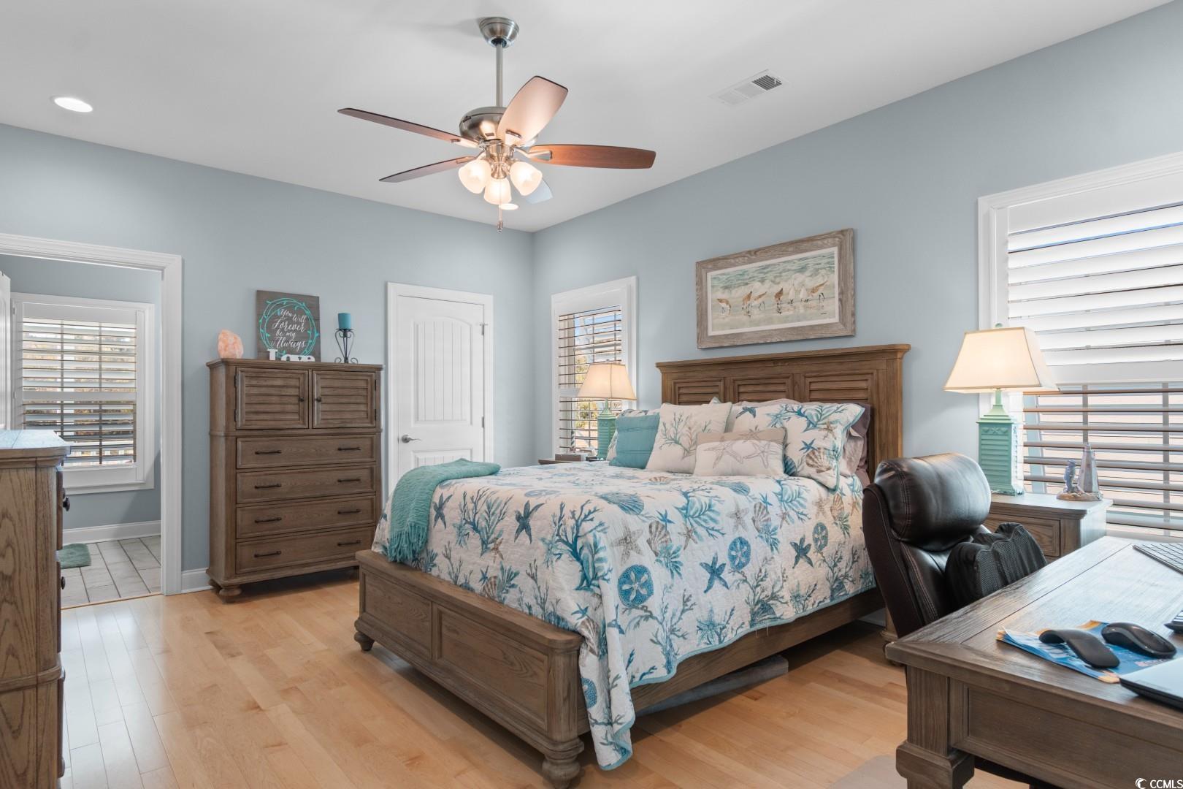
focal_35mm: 19
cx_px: 592
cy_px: 394
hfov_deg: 86.9
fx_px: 624
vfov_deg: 64.6
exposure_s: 1
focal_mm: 13
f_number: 5.6
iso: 100
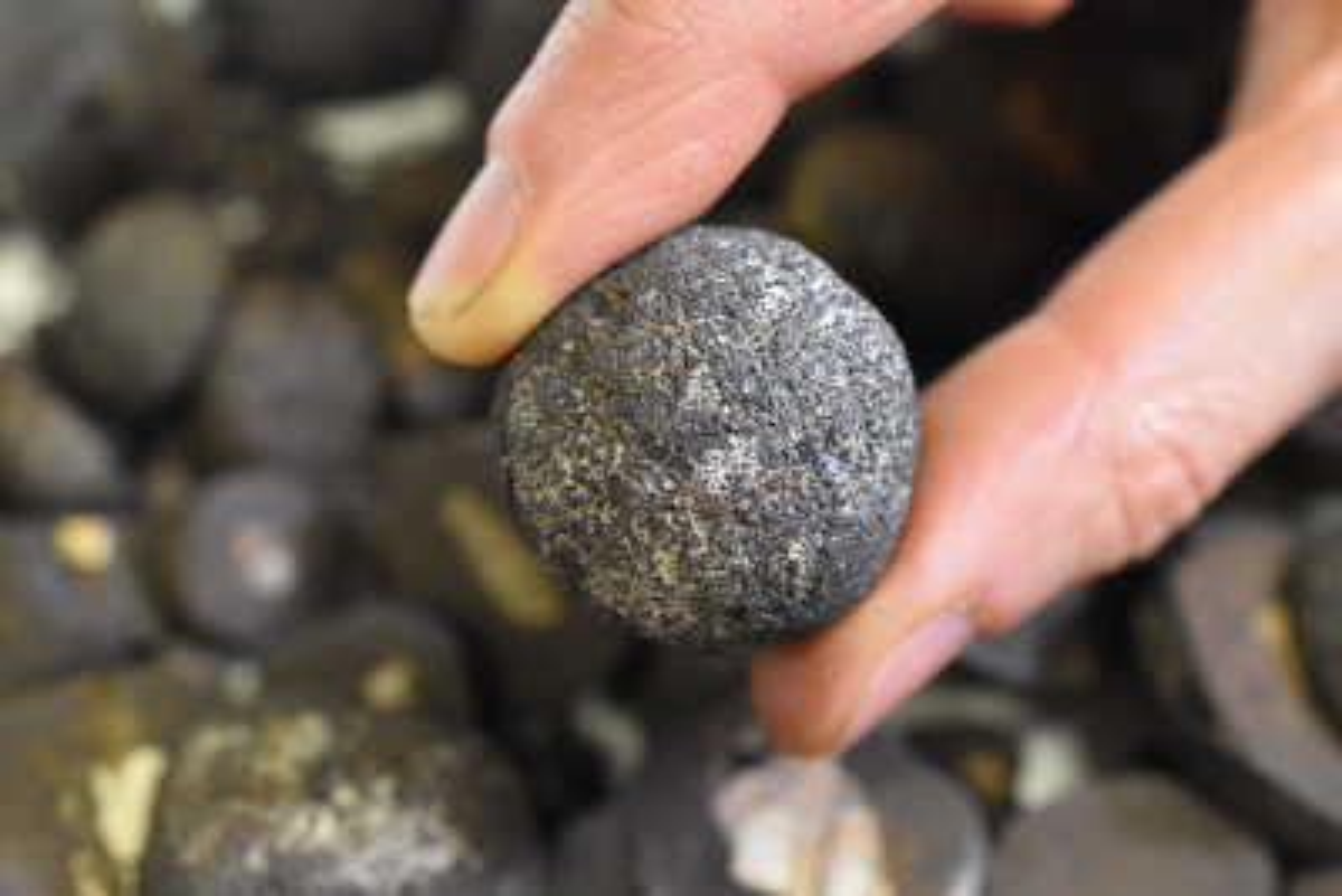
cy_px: 448
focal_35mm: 60
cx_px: 671
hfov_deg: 33.4
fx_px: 2237
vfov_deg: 22.6
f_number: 5.6
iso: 1600
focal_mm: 40
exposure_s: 1/30
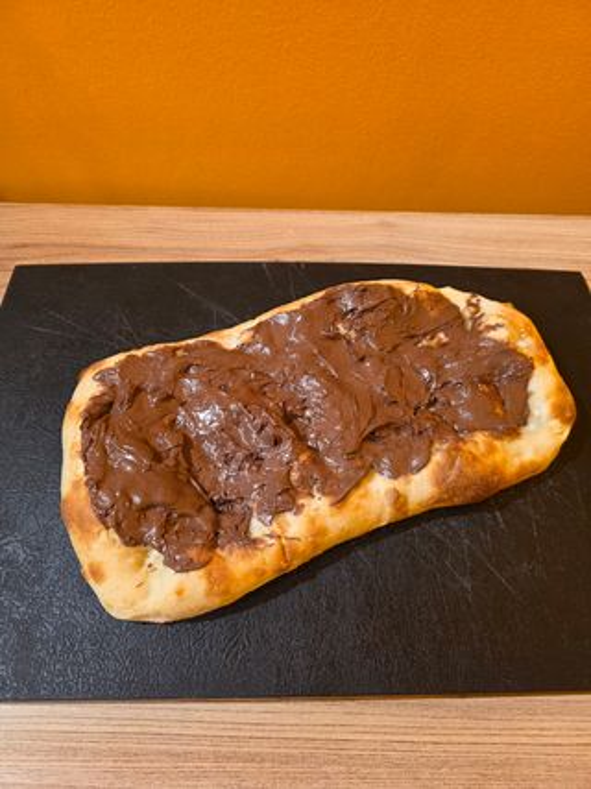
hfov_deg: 58.9
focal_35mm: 23
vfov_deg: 73.9
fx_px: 524
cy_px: 394
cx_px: 296
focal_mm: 6.3
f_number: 1.7
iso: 160
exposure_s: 1/100
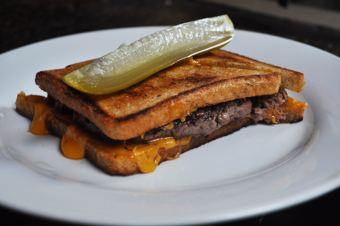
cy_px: 113
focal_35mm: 60
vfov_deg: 22.6
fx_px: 566
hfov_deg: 33.4
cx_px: 170
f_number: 6.3
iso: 1000
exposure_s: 1/50
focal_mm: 40
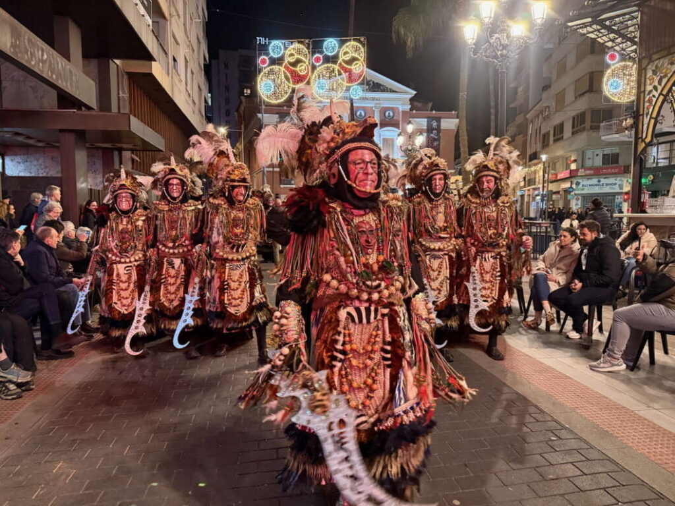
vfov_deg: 56.8
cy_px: 253
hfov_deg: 71.6
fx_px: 468
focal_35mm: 24
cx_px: 338
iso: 640
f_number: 1.78
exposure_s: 1/33
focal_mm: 6.76
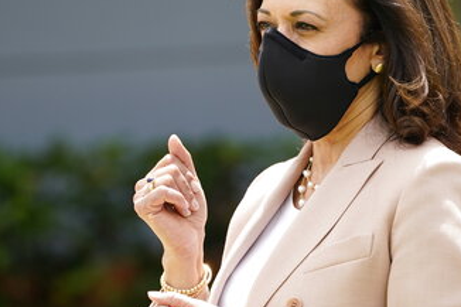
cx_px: 270
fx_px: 6758
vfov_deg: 2.6
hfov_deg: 3.9
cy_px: 148
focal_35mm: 528
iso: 500
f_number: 7.1
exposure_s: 1/640
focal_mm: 336
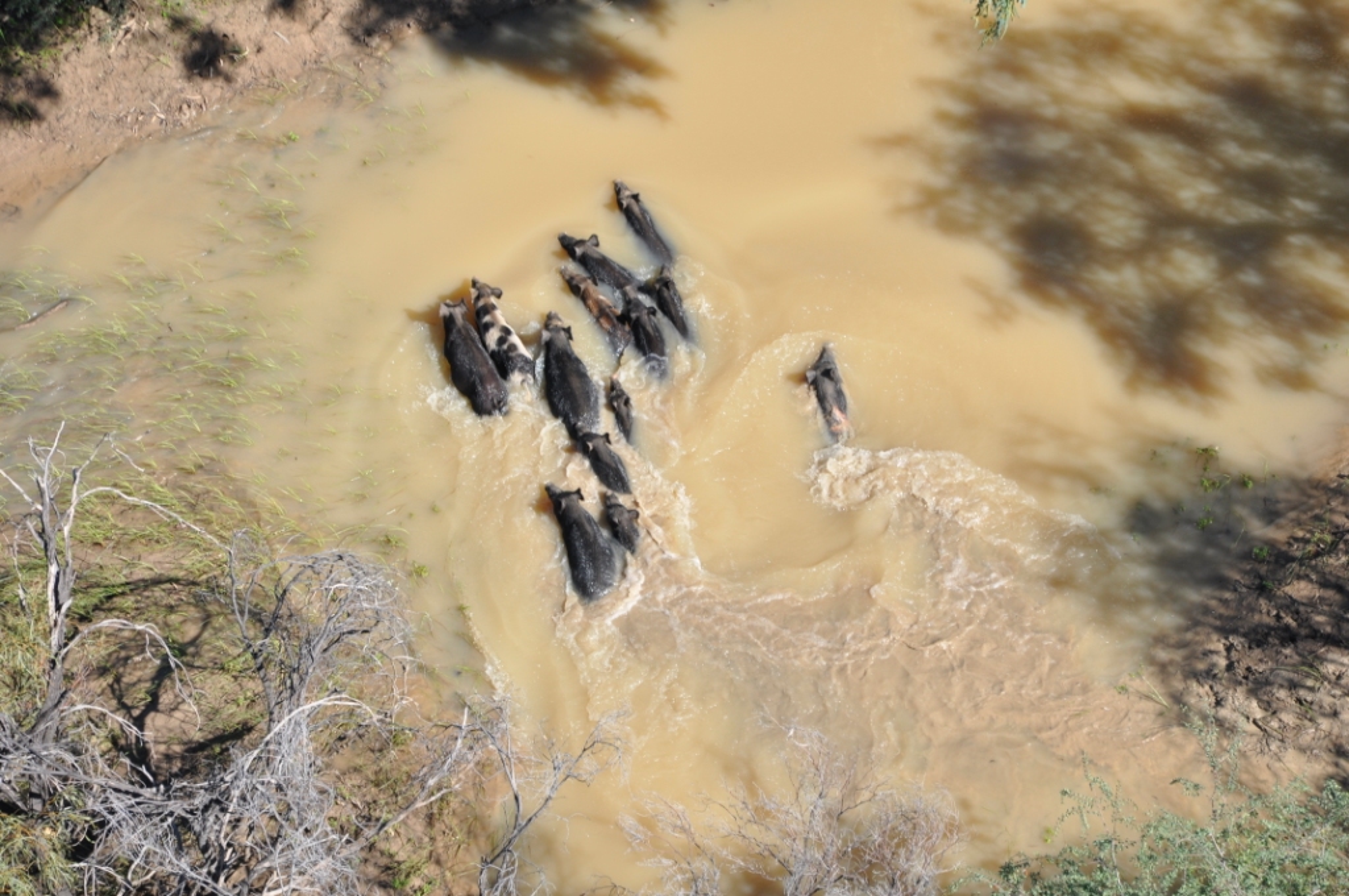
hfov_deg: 13.1
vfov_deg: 8.7
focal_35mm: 158
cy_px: 448
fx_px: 5894
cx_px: 674
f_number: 9
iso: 200
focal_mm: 105
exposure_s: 1/320
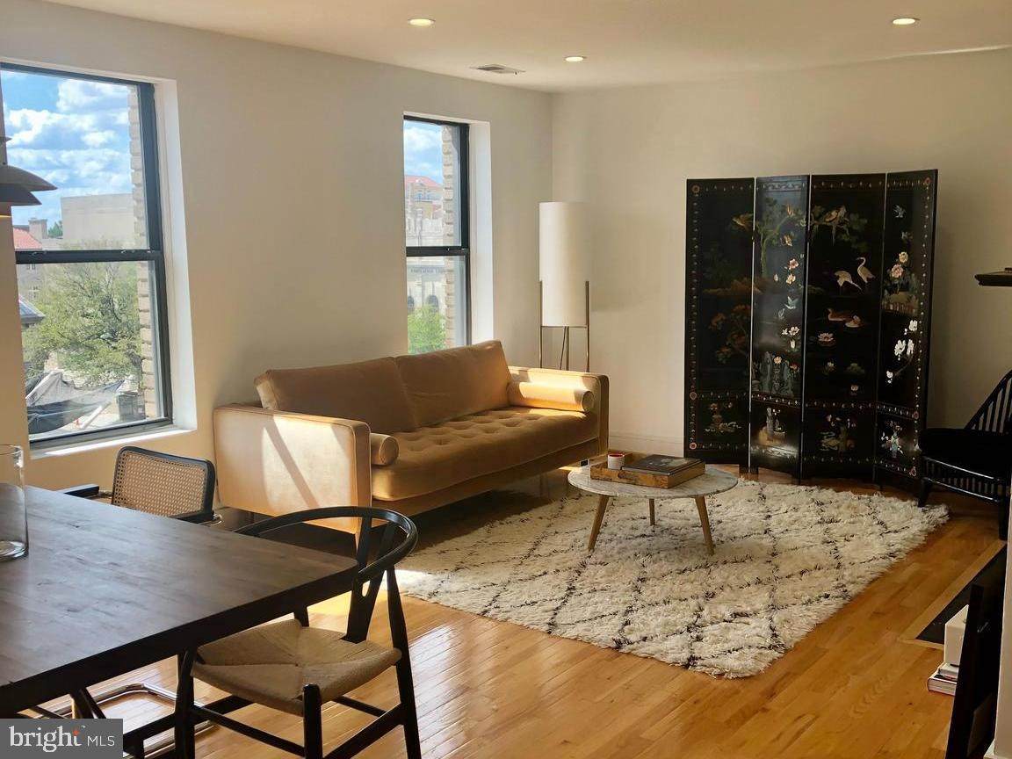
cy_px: 380
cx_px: 506
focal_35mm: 28
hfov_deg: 63.4
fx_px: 819
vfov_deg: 49.7
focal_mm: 3.99
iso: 20
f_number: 1.8
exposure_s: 1/219
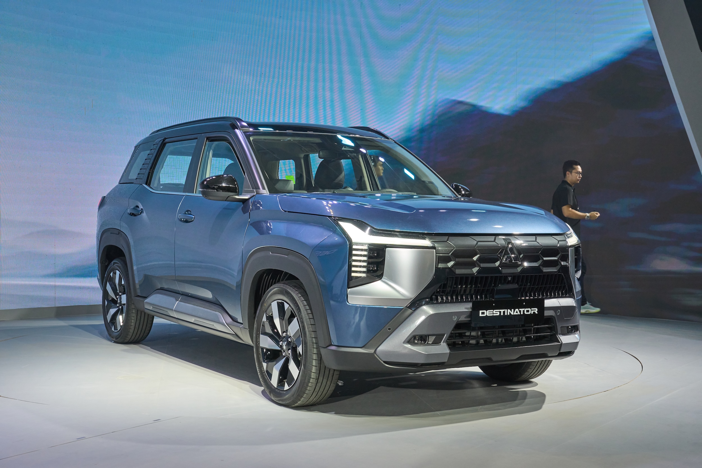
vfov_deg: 28.9
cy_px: 234
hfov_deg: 42.3
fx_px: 907
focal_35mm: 46
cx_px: 351
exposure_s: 1/160
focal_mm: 31
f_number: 6.3
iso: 800
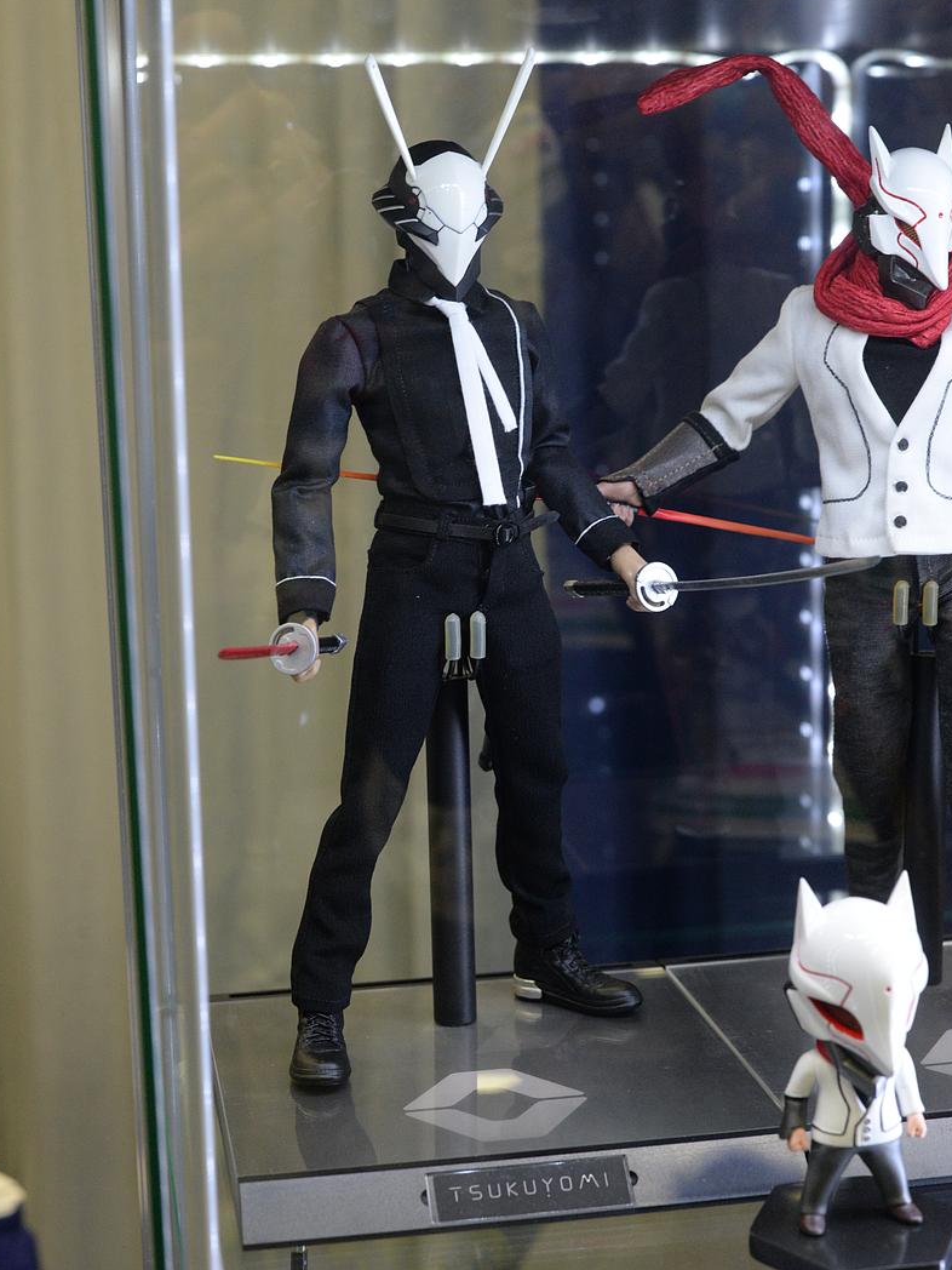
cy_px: 562
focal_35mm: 55
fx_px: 2017
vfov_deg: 34.9
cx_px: 471
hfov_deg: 26.6
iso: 3200
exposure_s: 1/100
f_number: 7.1
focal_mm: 50
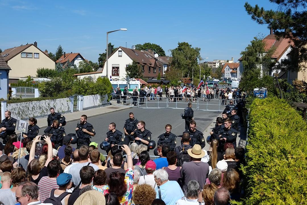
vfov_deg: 32.6
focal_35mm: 41
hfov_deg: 47.4
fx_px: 350
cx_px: 154
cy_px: 102
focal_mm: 27
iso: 200
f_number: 11
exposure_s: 1/210
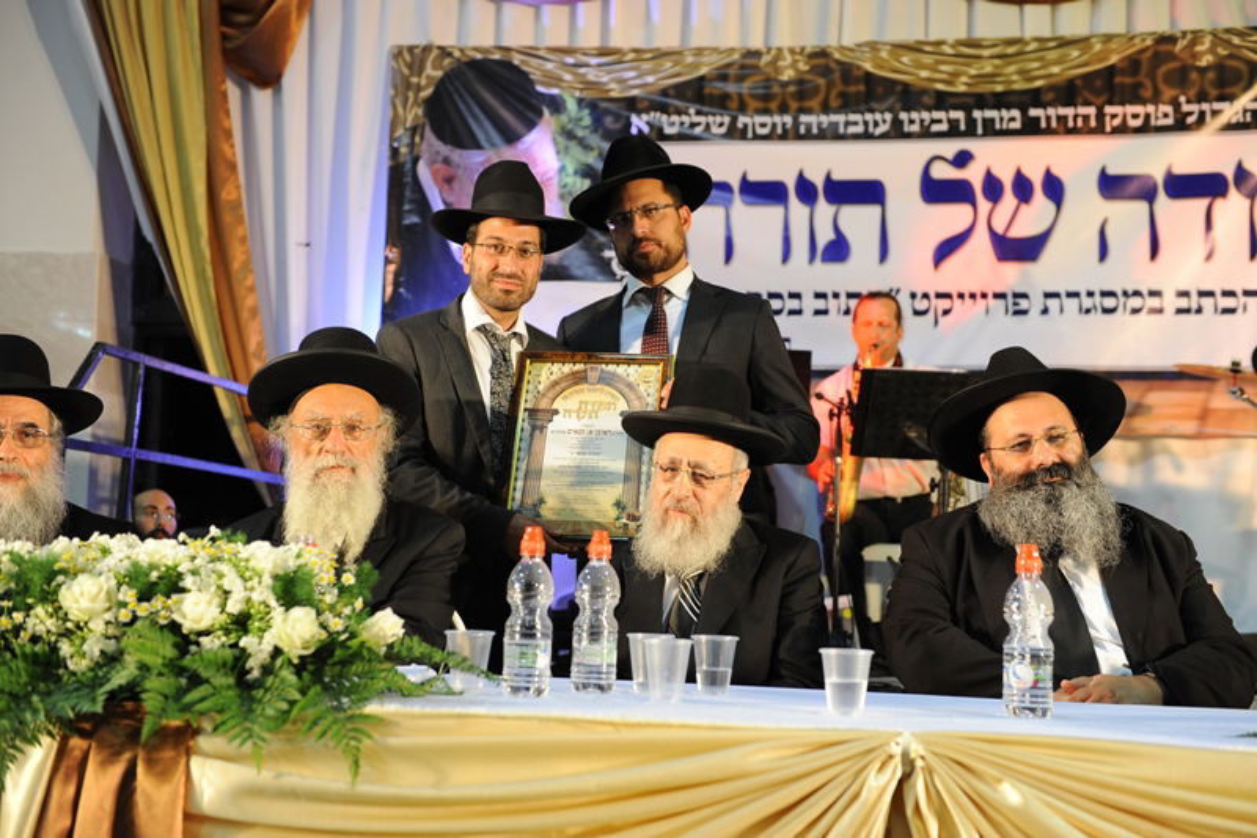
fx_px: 1676
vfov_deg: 28.1
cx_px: 628
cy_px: 419
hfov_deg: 41.1
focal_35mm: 48
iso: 640
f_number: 3.2
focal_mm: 48
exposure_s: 1/100
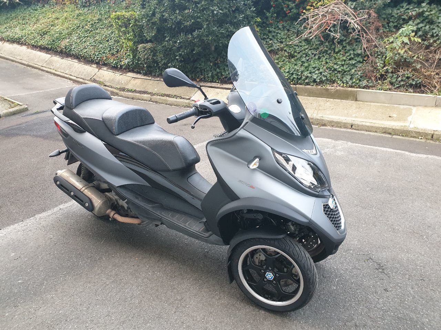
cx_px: 220
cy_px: 165
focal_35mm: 26
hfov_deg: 67.3
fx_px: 331
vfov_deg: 53.1
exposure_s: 1/50
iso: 200
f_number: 2.4
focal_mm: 4.3
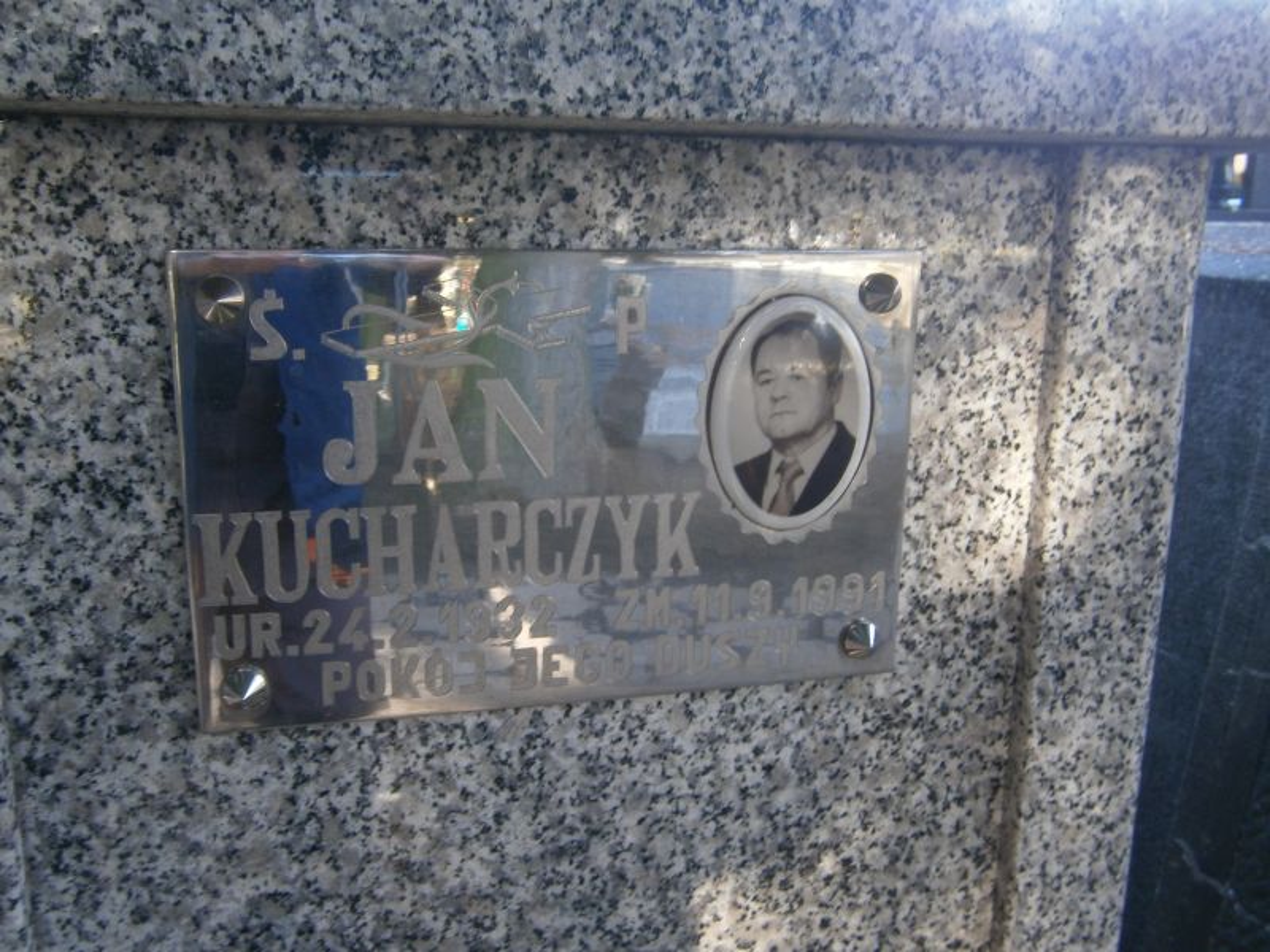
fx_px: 1137
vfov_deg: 45.4
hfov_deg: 58.4
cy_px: 476
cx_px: 635
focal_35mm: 31
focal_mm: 5.5
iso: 80
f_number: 2.9
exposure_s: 1/30
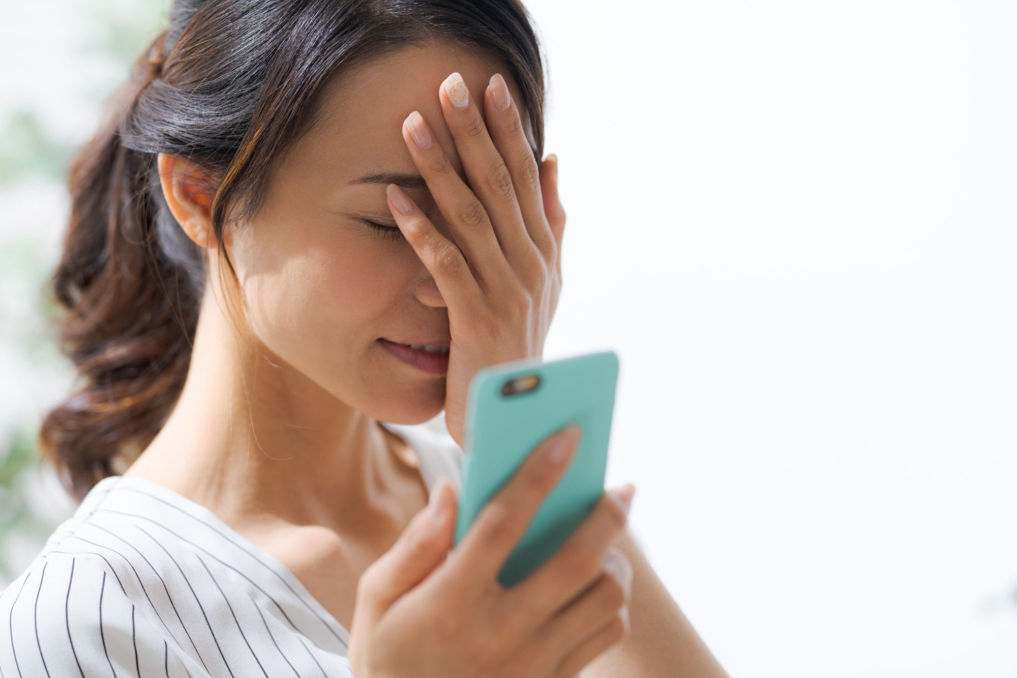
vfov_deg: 10.2
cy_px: 339
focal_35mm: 135
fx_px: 3813
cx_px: 508
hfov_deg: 15.2
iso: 250
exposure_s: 1/320
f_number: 2.8
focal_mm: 135
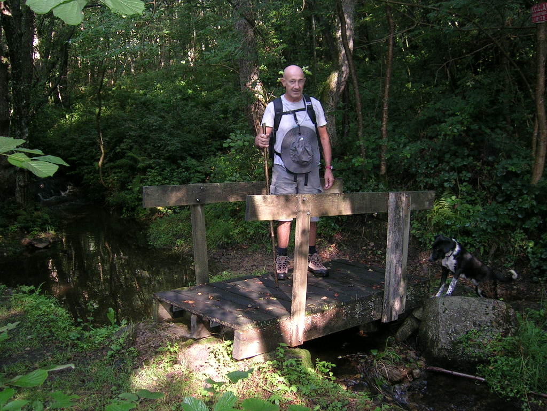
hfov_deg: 52.6
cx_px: 274
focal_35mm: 35
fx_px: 553
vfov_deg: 40.7
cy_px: 206
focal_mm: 5.4
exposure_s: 1/60.1
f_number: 2.8
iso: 127
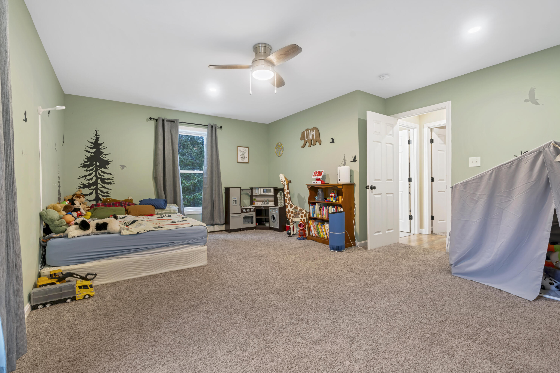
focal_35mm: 16
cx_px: 280
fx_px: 249
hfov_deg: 96.7
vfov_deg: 73.7
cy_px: 186
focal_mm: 16
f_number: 8
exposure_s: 1/6
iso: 800
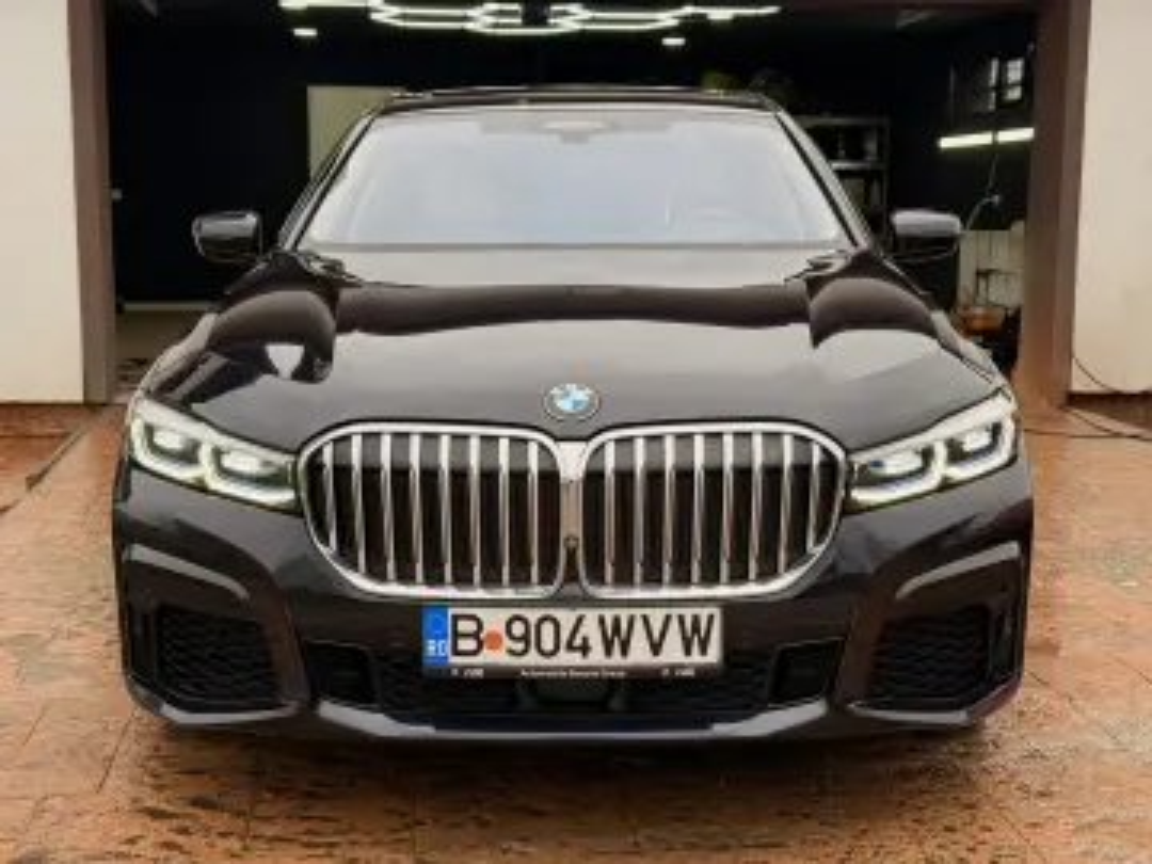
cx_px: 576
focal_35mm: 48
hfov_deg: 39.7
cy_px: 432
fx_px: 1597
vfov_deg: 30.3
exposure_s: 1/469
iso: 80
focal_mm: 6.76
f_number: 1.78
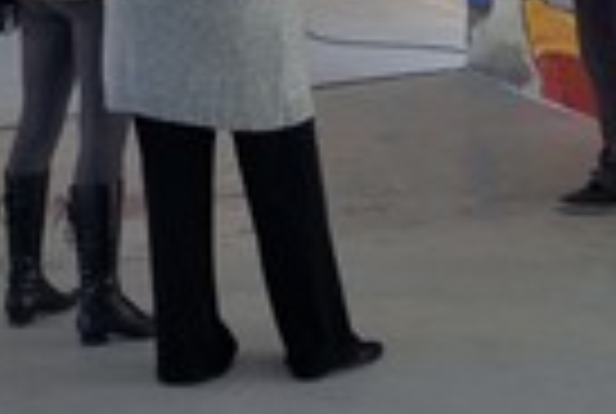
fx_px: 1886
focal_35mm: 110
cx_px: 589
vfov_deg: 12.2
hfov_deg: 18.2
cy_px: -86
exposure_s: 1/60
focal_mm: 36
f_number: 5.6
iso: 800
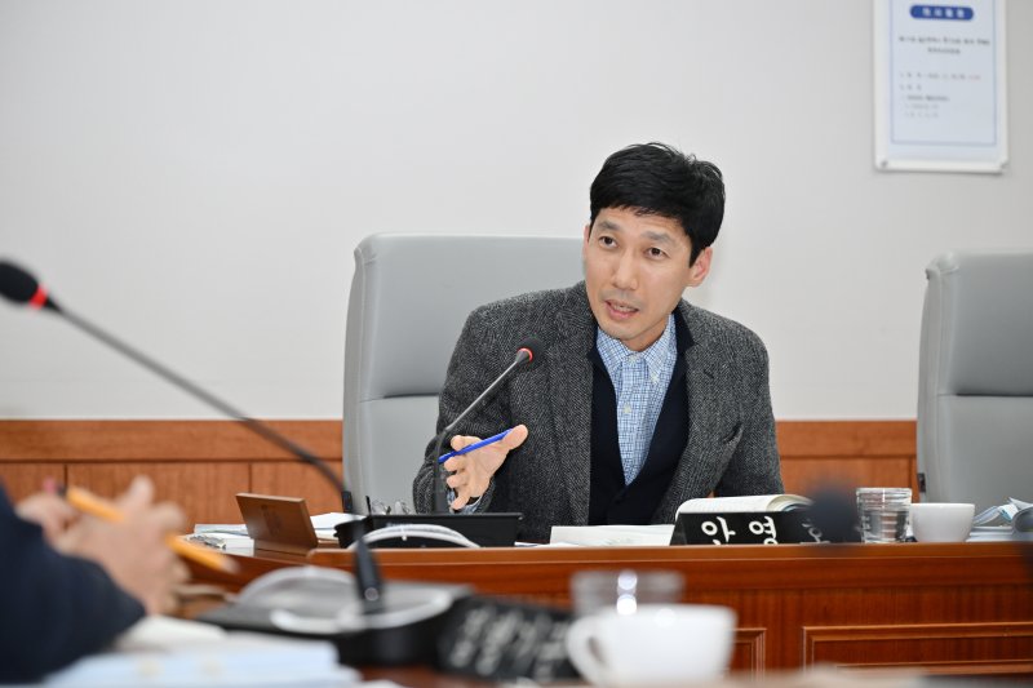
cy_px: 344
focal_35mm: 120
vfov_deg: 11.4
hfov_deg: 17.1
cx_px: 516
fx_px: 3442
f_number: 4
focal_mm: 120
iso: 900
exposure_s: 1/250
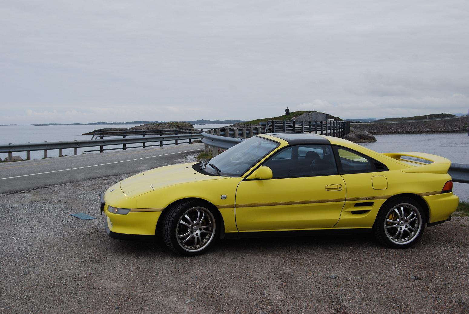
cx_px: 234
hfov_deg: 43.6
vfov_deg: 29.9
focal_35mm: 45
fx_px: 587
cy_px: 157
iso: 100
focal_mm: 30
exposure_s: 1/250
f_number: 8
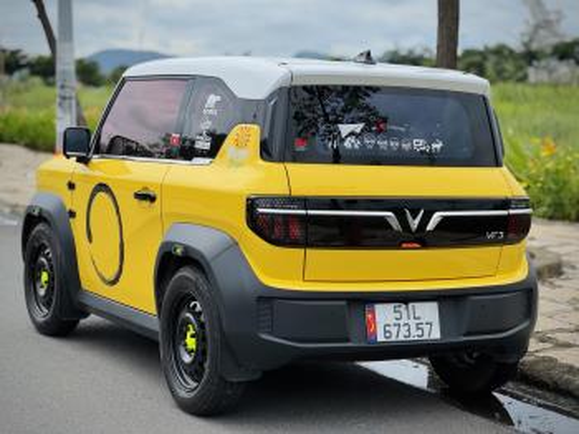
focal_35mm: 77
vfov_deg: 19.1
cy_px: 217
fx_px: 1287
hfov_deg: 25.4
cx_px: 290
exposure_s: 1/881
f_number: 2.8
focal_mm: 9
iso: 25
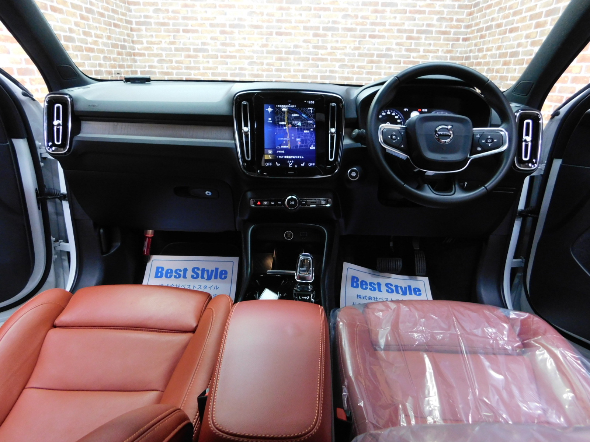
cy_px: 221
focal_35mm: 23
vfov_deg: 58.9
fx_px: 392
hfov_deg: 73.9
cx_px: 295
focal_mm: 4
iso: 400
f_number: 3
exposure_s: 1/15
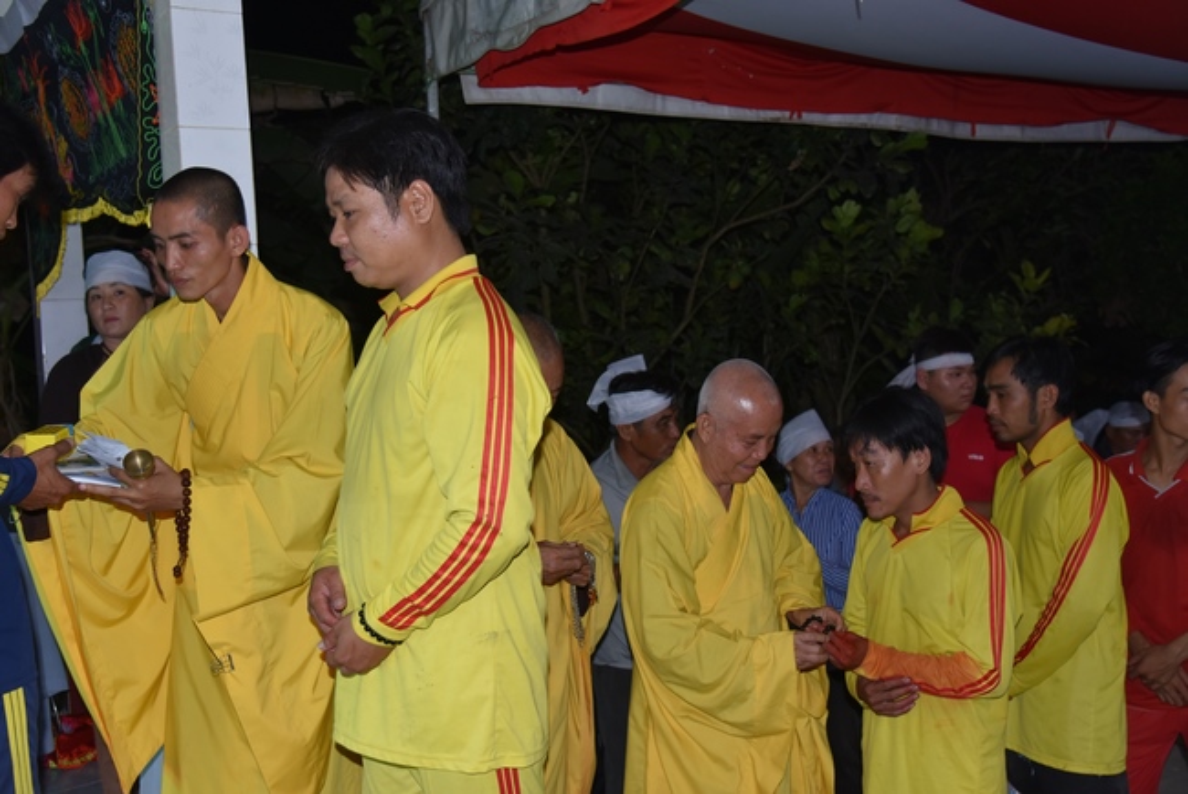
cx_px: 594
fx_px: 1254
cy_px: 397
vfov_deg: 35.1
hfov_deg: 50.7
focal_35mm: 38
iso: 640
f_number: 4.5
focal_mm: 38
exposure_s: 1/60
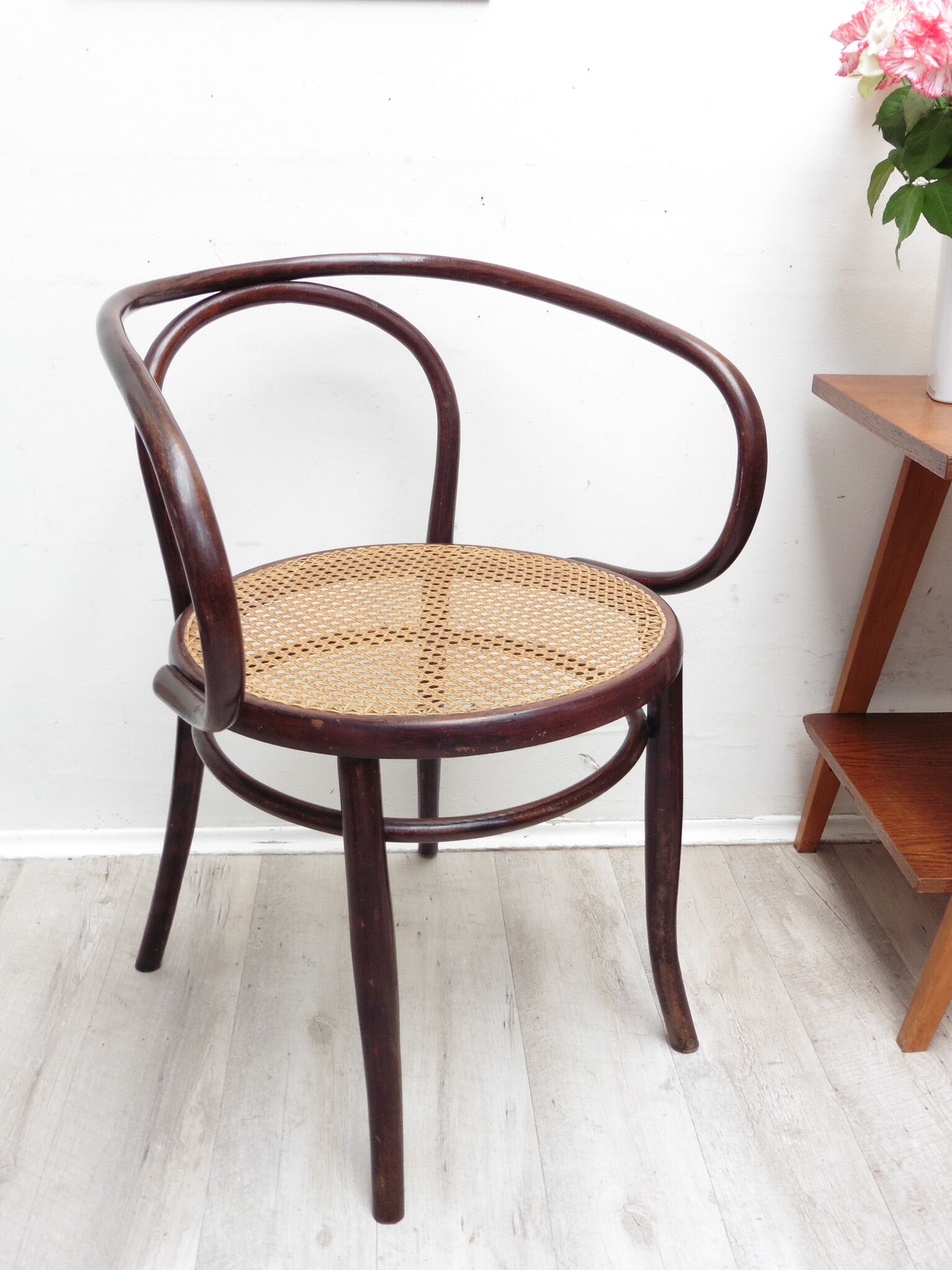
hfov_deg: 41.8
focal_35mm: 34
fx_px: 1247
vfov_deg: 54.0
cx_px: 476
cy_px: 635
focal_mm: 6.1
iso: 100
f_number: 3.7
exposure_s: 1/60
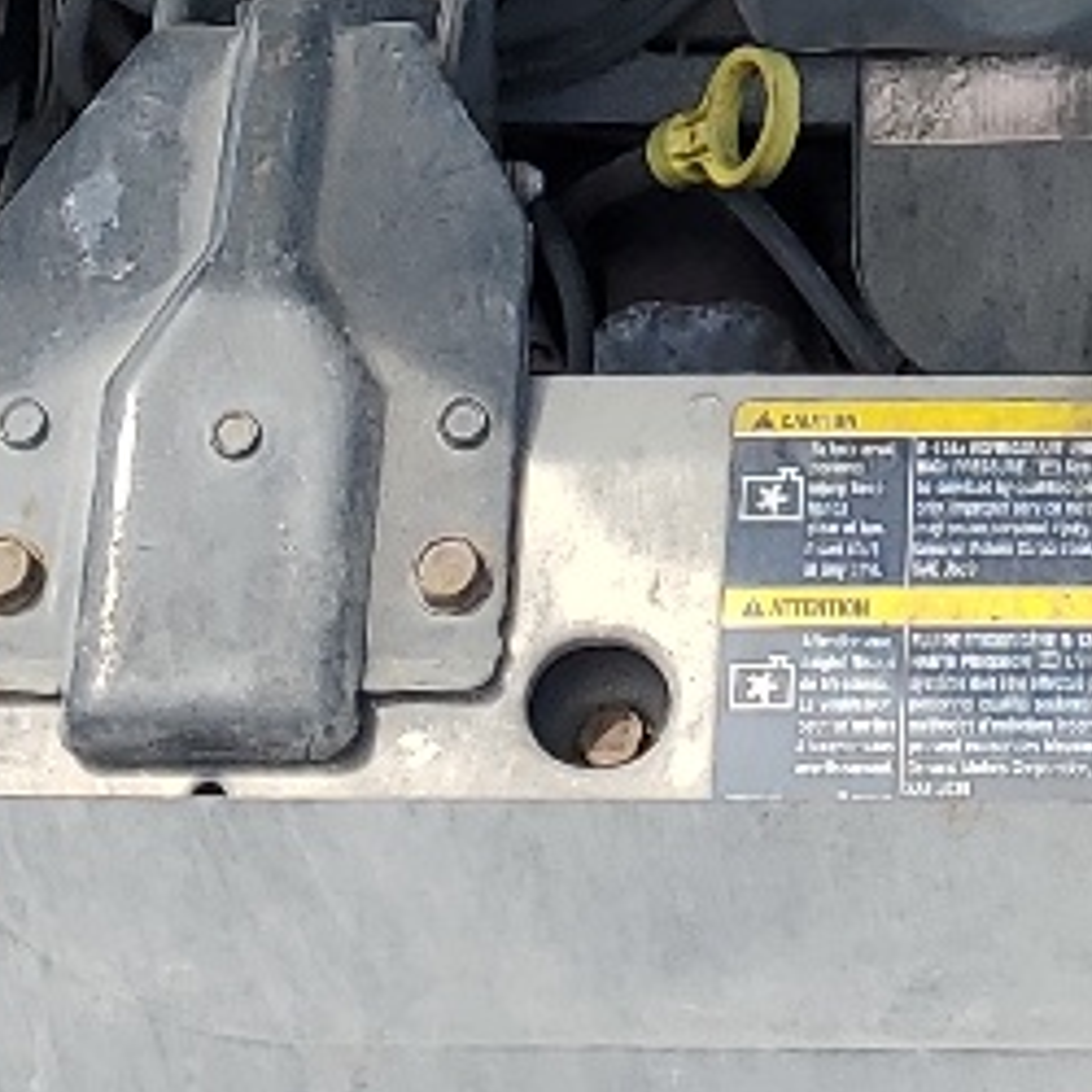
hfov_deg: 11.7
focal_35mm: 147
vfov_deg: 11.2
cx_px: 1123
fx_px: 5246
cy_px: -712
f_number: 1.5
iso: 50
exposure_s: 1/833
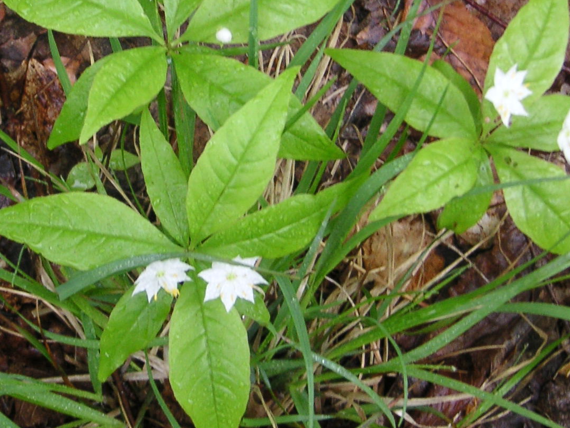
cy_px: 121
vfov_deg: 16.7
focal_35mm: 88
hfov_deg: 22.2
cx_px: 211
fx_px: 1449
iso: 50
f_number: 2.8
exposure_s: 1/60
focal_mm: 6.1
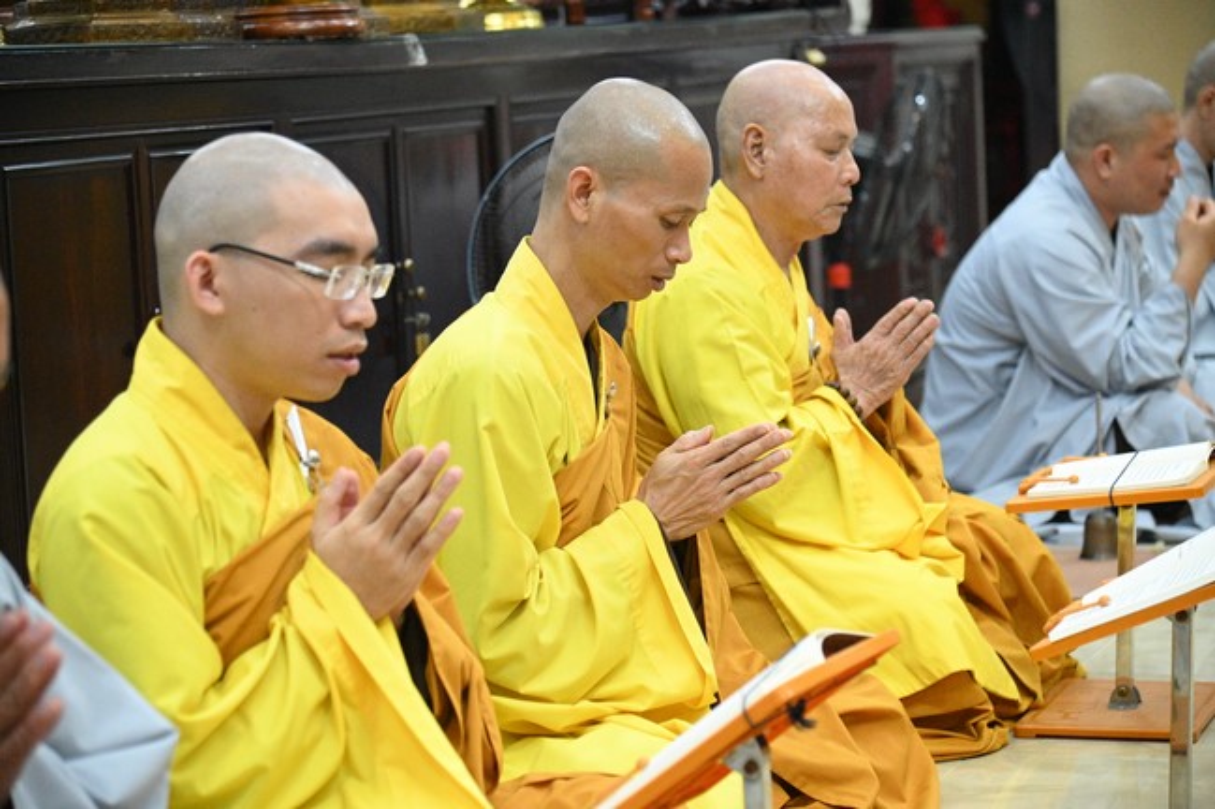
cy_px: 404
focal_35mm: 95
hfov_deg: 21.5
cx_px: 608
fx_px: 3204
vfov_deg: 14.4
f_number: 4.5
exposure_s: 1/200
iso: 16000
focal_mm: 95
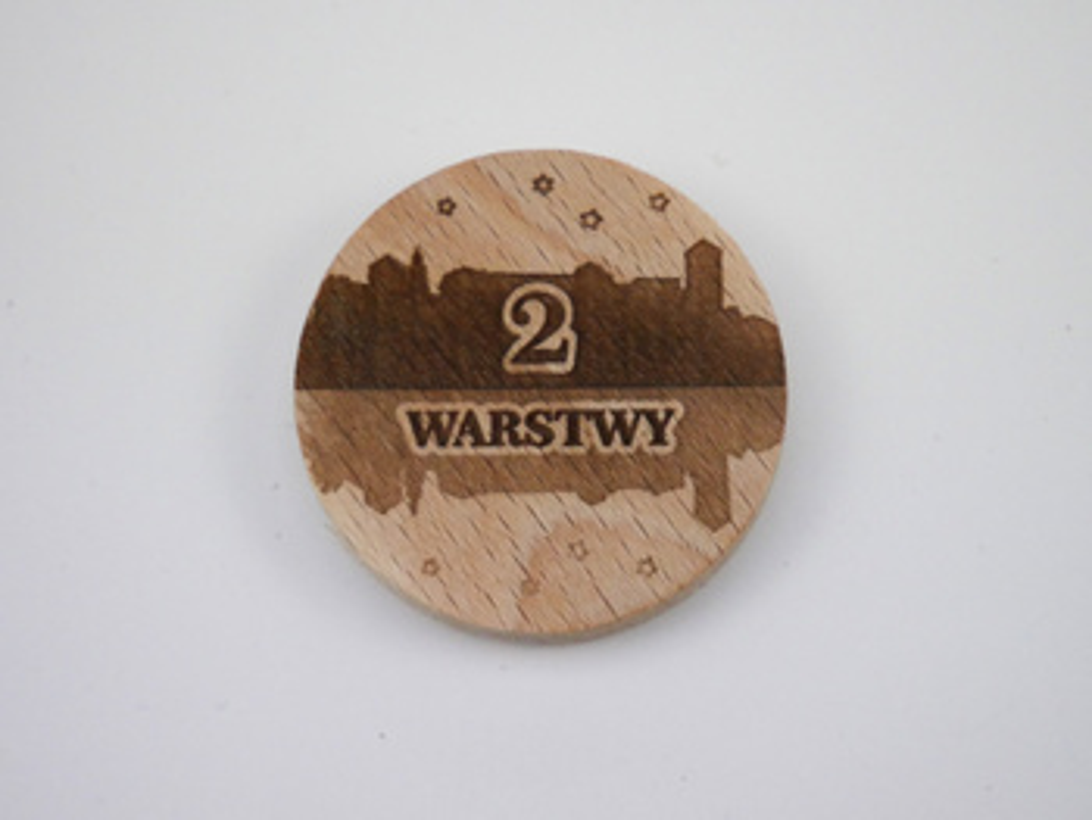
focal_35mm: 114
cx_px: 546
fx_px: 3599
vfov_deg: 13.0
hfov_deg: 17.3
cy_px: 410
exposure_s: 1/2000
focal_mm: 57
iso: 3200
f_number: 5.6
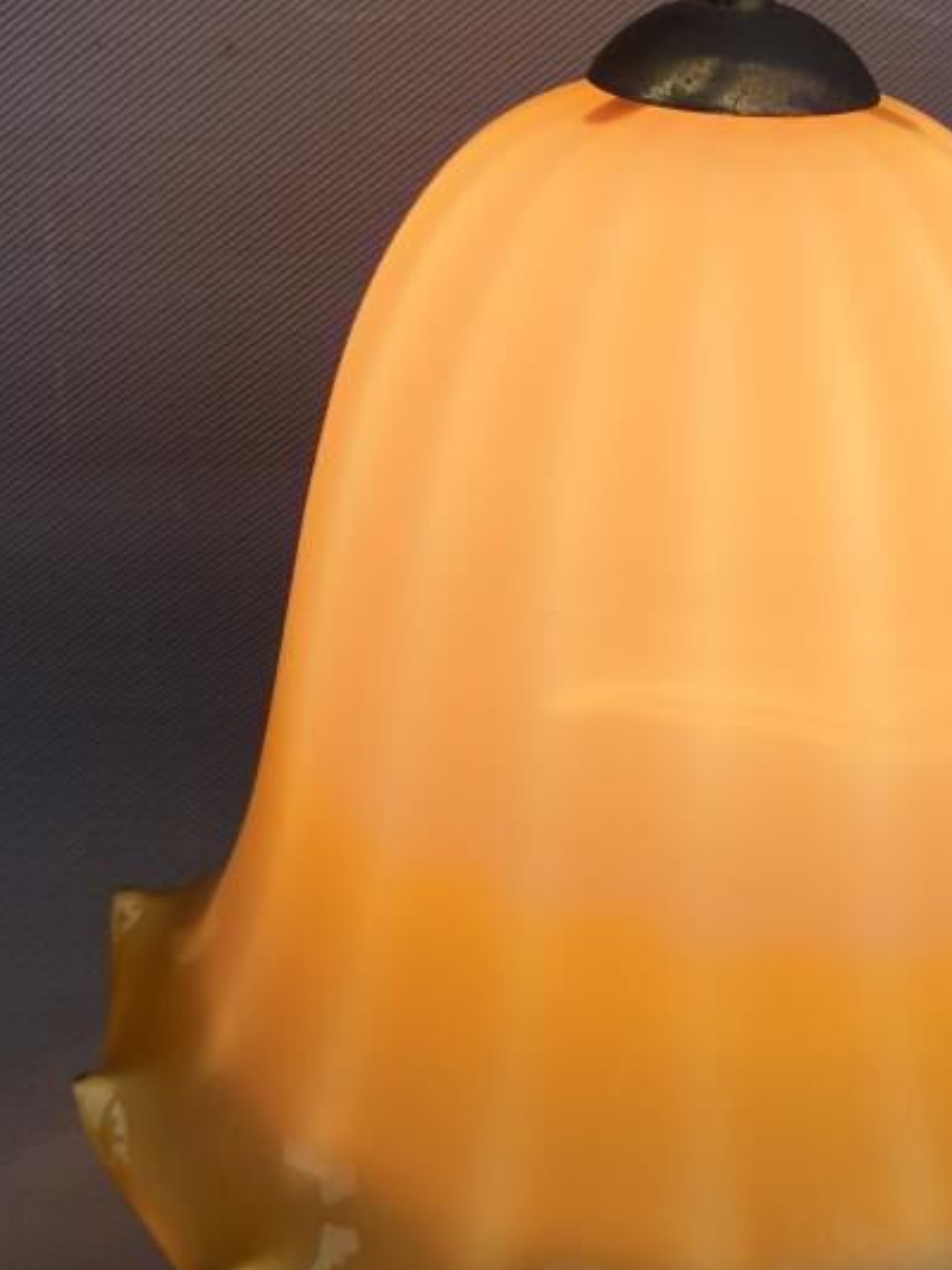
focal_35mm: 50
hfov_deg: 28.7
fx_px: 1833
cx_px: 697
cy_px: 516
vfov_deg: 38.1
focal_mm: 4.3
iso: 50
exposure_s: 1/184
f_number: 2.4
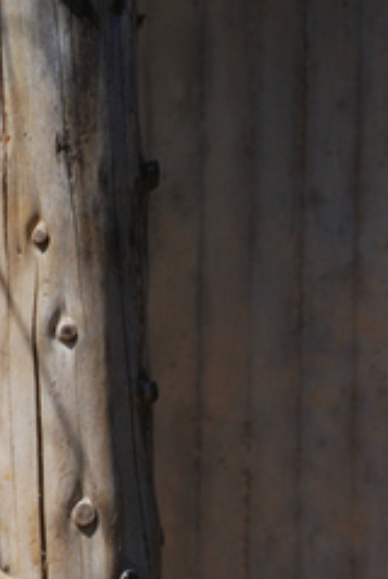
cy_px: 744
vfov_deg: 2.3
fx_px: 14136
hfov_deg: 1.6
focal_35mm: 877
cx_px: -158
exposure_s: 1/250
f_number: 8
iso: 100
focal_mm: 200
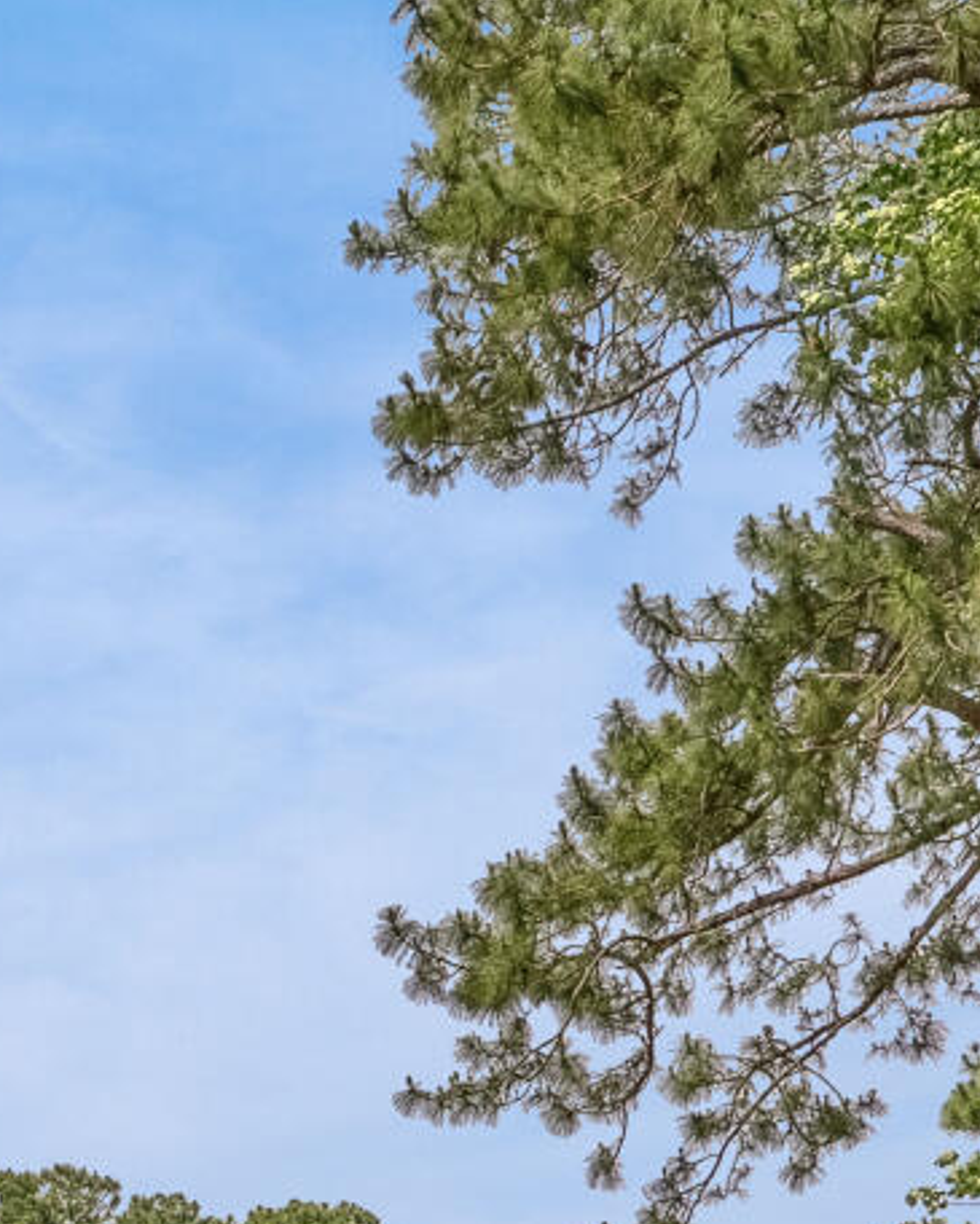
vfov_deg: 8.7
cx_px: -695
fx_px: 7829
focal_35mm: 216
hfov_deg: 7.0
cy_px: 1887
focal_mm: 35
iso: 100
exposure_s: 1/50
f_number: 14
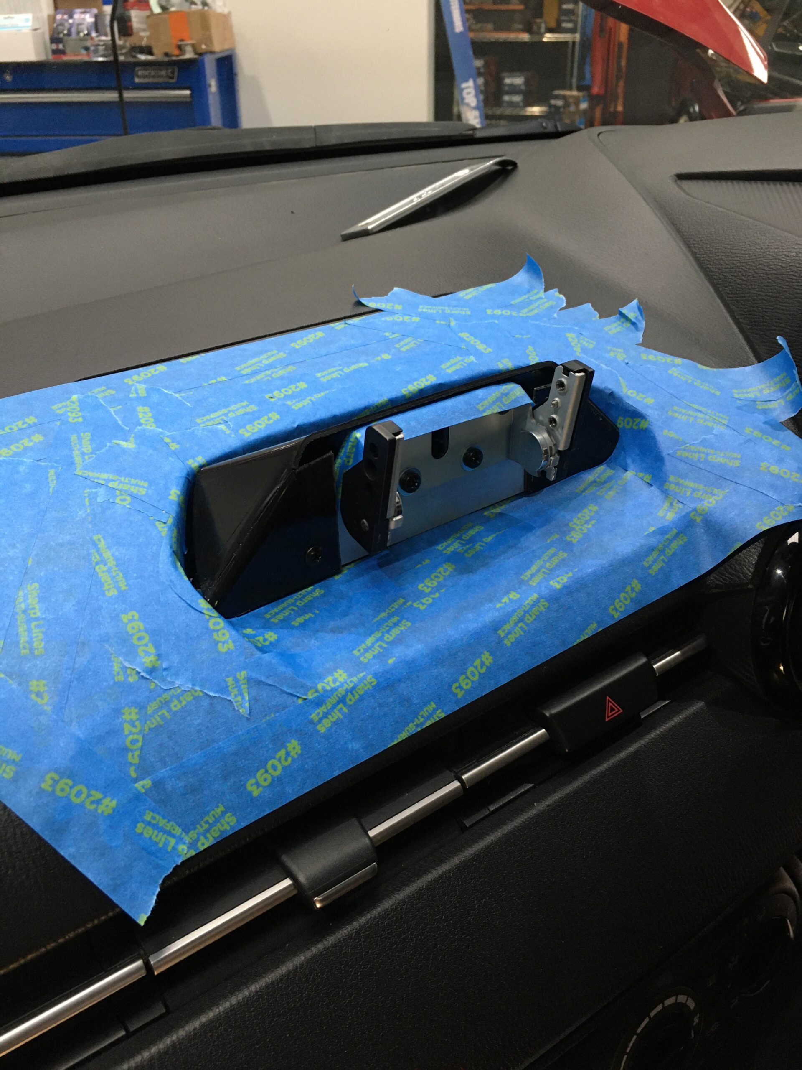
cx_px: 401
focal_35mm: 29
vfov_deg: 61.7
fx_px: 896
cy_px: 535
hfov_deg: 48.2
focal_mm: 4.15
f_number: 2.2
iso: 160
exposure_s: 1/33
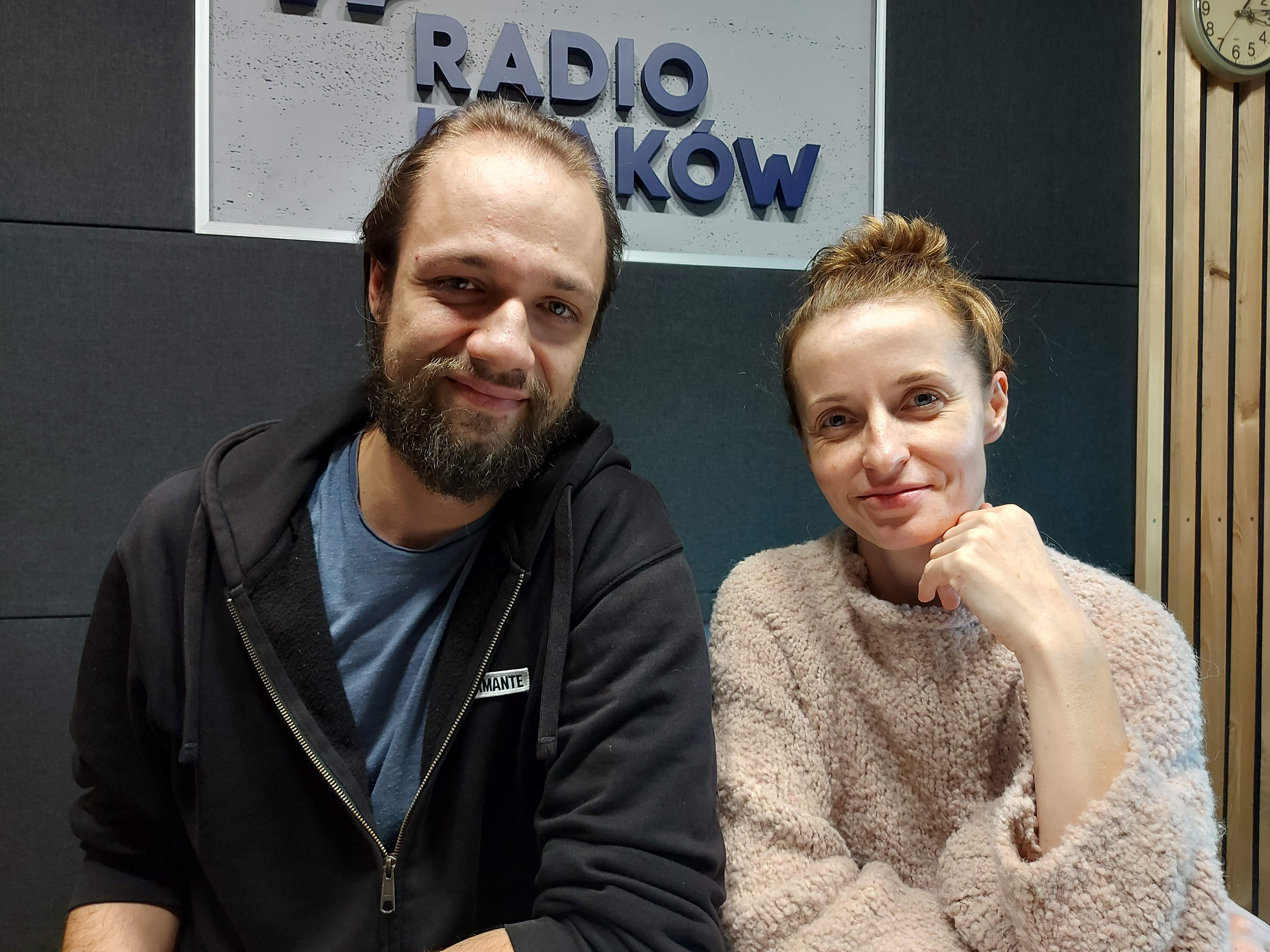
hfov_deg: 71.6
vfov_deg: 56.8
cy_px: 476
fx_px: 881
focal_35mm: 24
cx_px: 635
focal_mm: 5.23
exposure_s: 1/50
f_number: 1.8
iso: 250
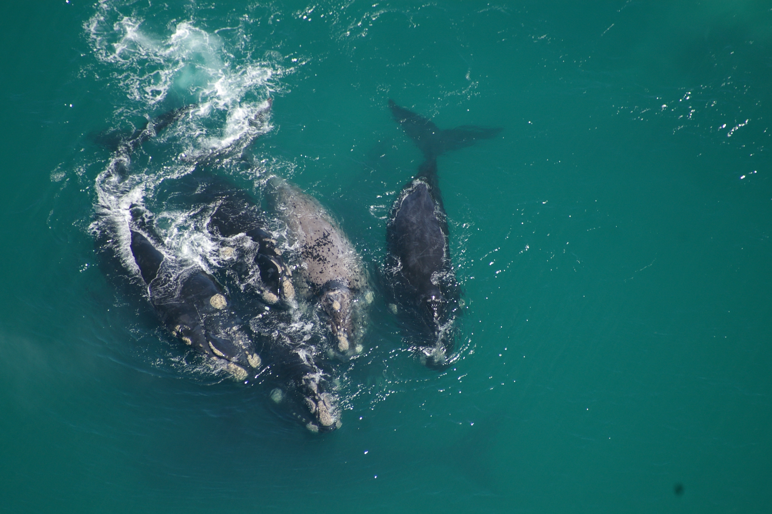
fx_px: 9641
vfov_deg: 3.0
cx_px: 386
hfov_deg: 4.6
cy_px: 257
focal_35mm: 450
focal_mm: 300
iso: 200
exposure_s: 1/500
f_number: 8
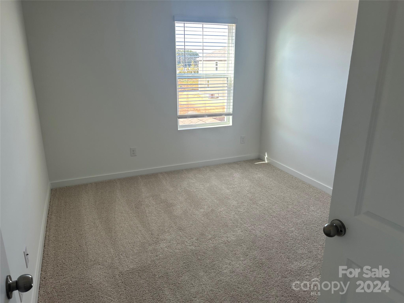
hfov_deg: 67.3
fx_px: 303
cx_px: 202
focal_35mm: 26
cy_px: 152
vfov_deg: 53.1
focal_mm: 5.7
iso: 64
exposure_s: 1/160
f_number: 1.5
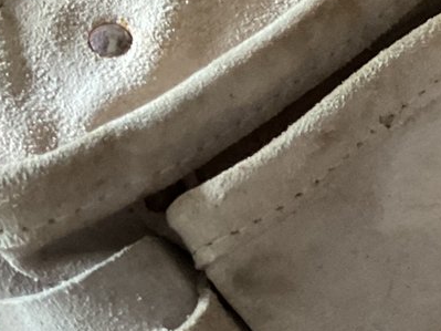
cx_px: 770
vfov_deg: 13.3
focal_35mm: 110
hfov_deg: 15.6
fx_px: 1401
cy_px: 297
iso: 200
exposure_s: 1/40
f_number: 1.8
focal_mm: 3
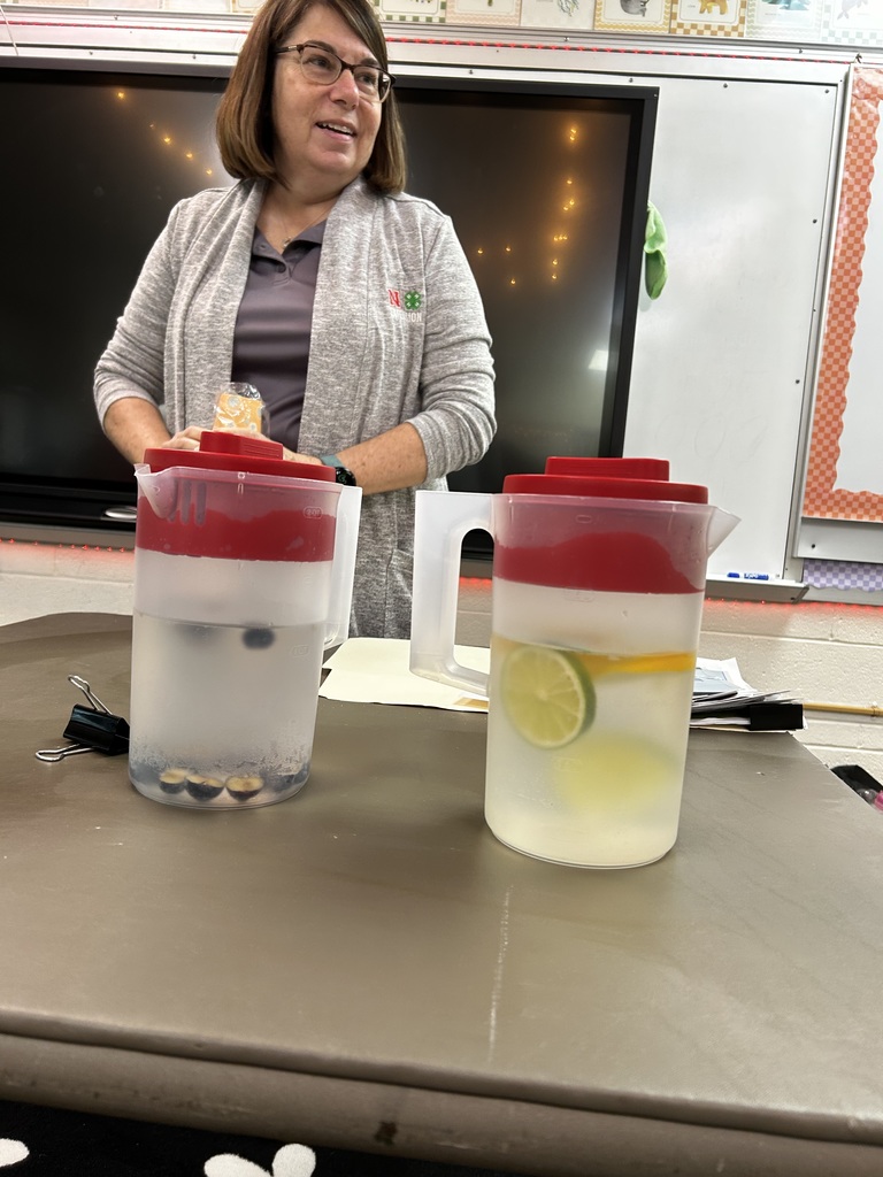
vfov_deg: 67.3
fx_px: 884
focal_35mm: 26
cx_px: 442
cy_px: 588
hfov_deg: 53.1
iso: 100
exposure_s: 1/60
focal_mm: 5.7
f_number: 1.5
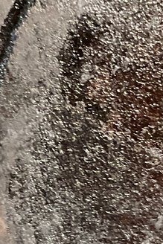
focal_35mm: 139
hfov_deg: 9.9
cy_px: 160
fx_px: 943
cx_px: 39
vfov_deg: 14.7
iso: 320
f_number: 1.8
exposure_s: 1/30
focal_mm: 3
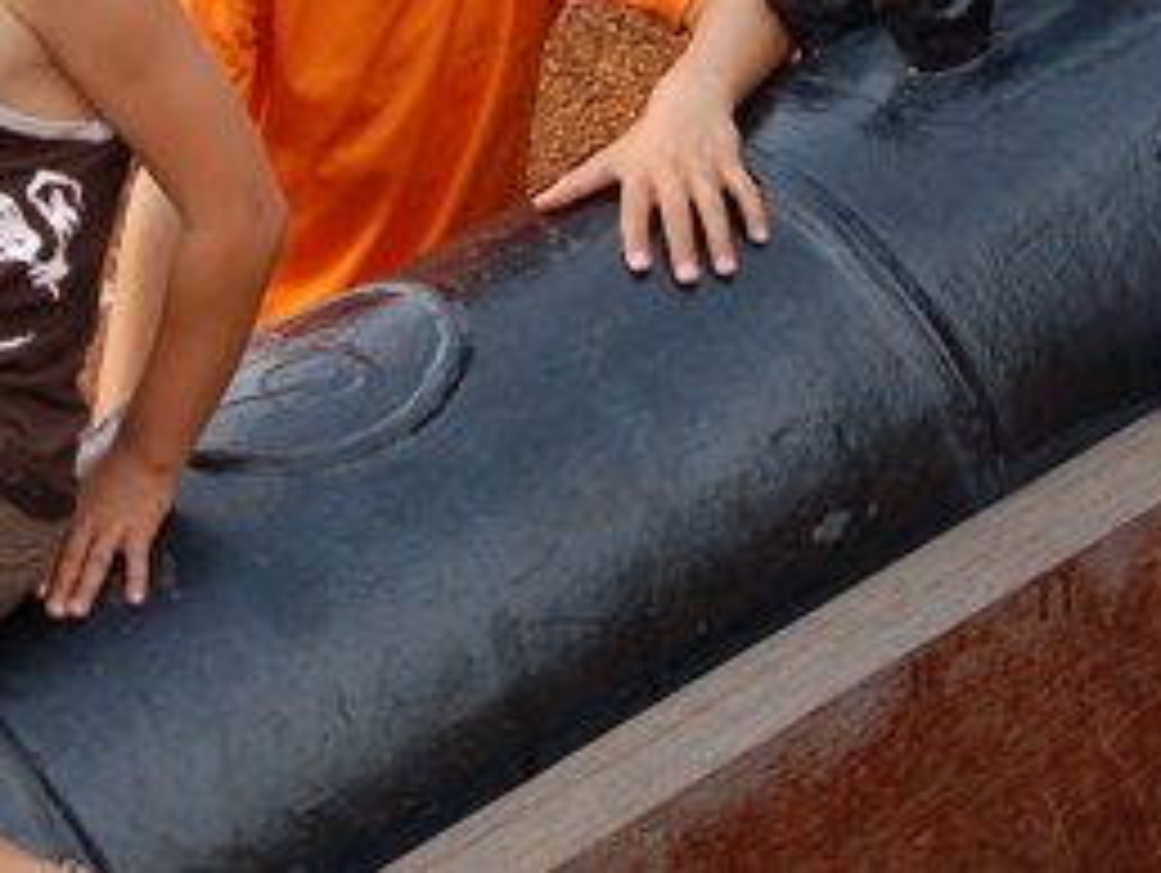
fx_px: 4532
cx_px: 194
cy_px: 58
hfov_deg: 14.5
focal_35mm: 135
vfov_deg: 10.9
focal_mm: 44
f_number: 6.3
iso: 400
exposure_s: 1/160
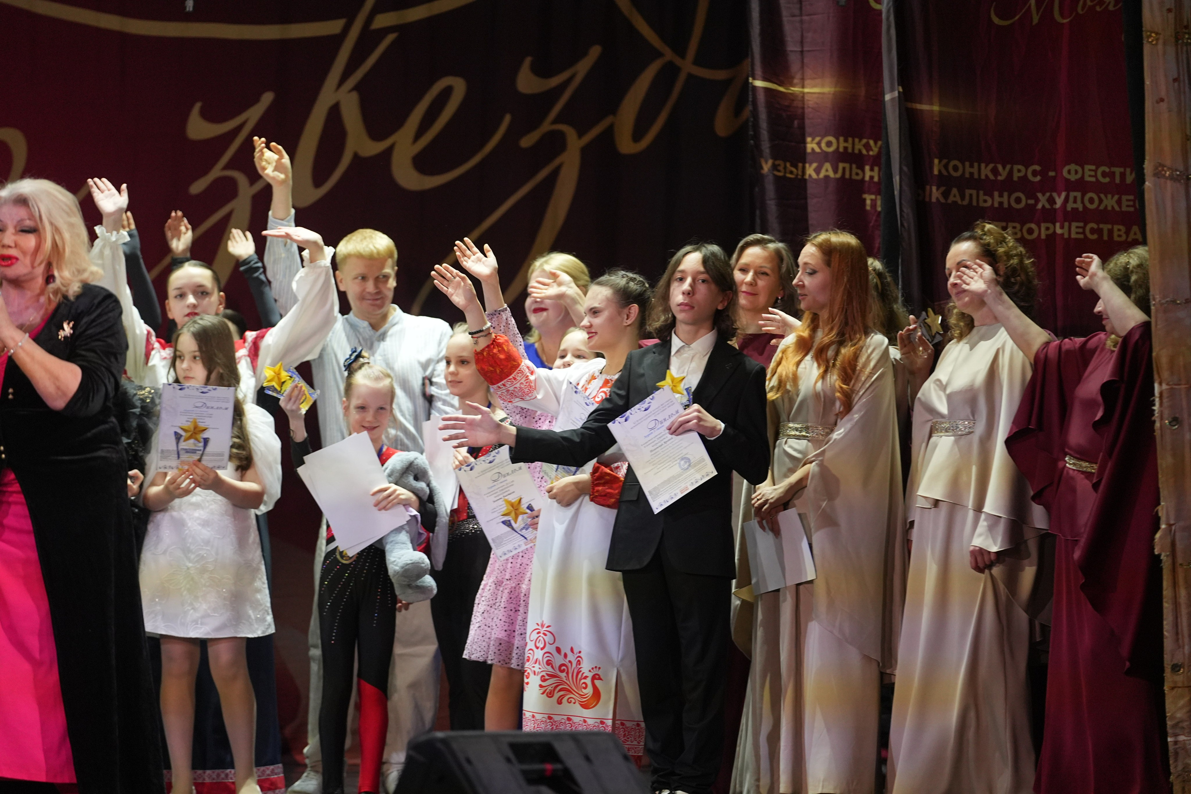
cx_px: 596
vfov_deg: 7.9
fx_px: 5756
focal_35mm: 174
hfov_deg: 11.8
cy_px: 397
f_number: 2.8
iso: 2000
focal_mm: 174
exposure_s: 1/400
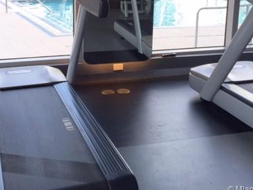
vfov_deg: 28.9
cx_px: 105
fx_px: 358
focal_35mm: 49
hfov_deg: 38.8
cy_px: 35
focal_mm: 4.15
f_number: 2.2
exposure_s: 1/120
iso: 32
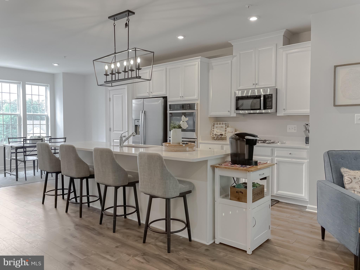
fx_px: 270
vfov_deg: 53.1
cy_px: 135
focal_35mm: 26
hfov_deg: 67.3
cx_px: 180
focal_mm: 5.1
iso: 100
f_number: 1.6
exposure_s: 1/120
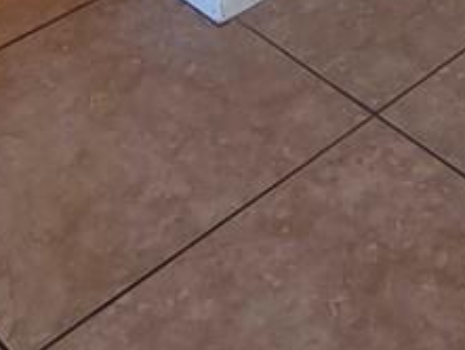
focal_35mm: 94
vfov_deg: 9.9
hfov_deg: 19.5
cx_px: 579
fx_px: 1263
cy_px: -814
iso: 200
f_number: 2.2
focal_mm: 2.2
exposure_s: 1/60
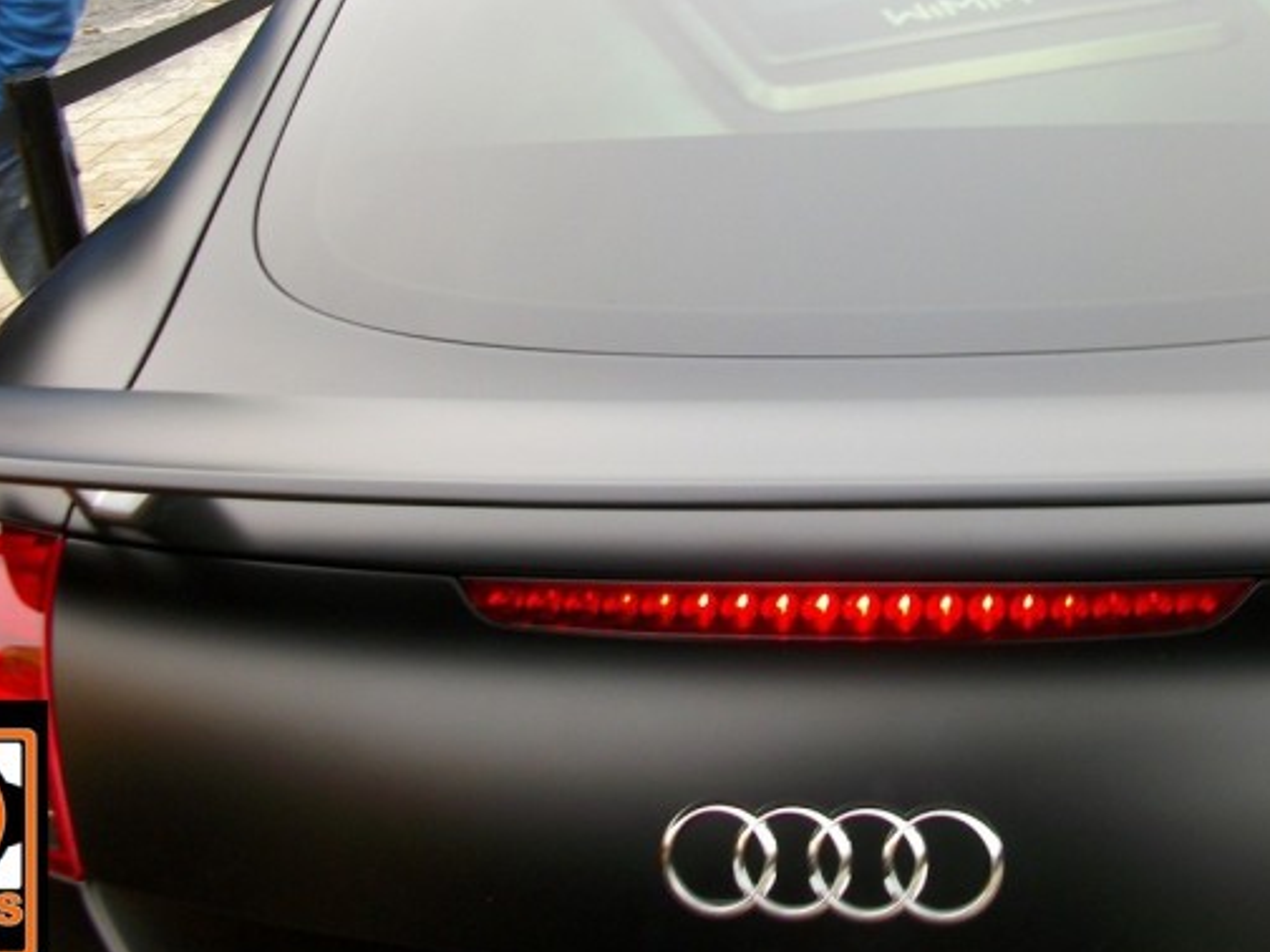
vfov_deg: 26.8
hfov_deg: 35.2
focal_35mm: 54
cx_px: 839
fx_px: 1981
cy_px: 267
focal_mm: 5.7
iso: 80
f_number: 2.9
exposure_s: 1/100
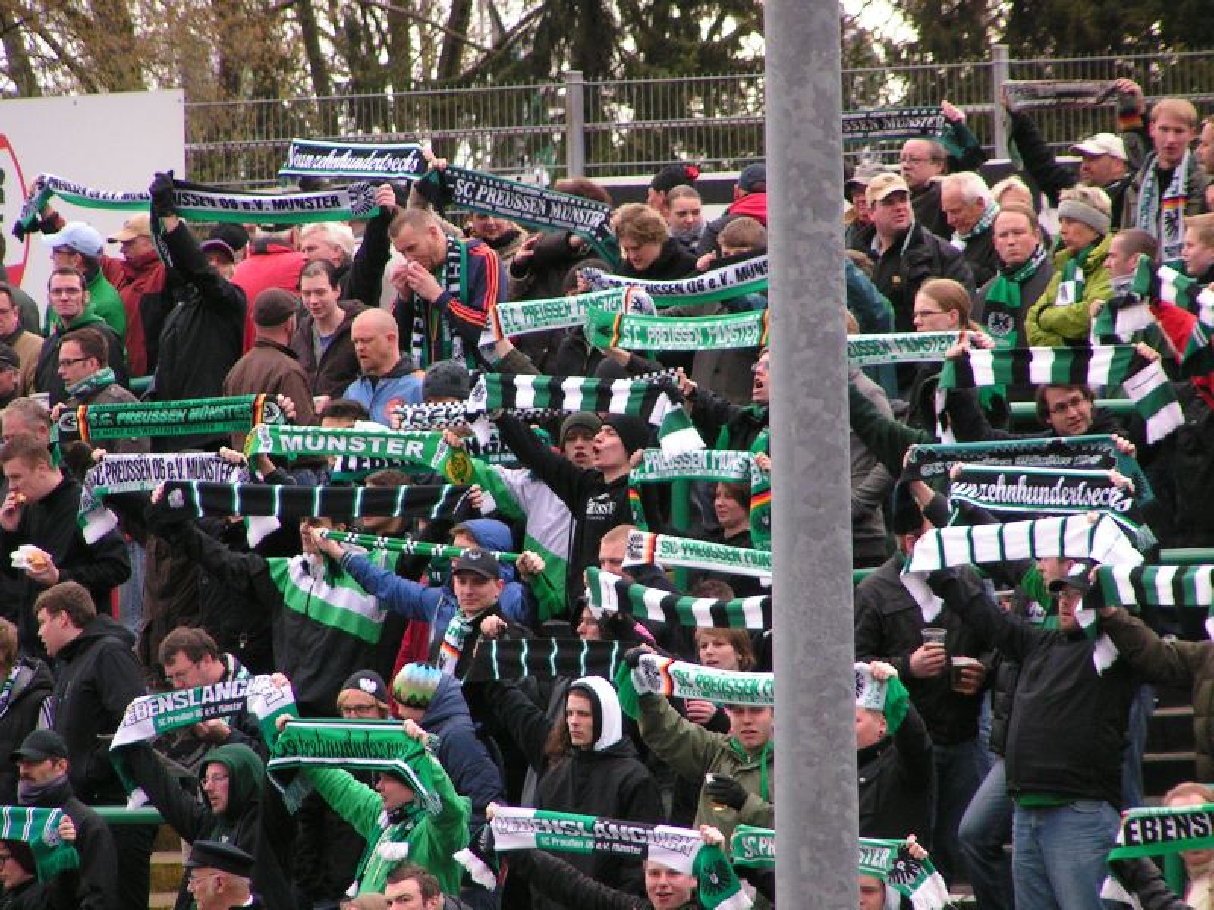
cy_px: 455
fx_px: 13327
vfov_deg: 3.9
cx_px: 607
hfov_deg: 5.2
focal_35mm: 380
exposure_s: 1/400
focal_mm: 58
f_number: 3.5
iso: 160
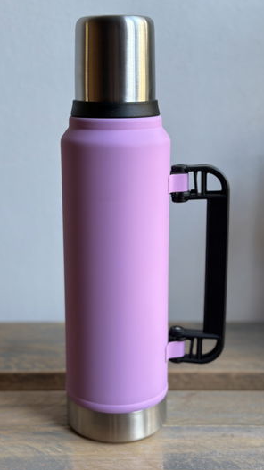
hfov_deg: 22.6
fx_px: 659
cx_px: 120
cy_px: 235
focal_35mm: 53
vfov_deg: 39.2
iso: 125
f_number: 1.78
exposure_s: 1/78
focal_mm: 6.86
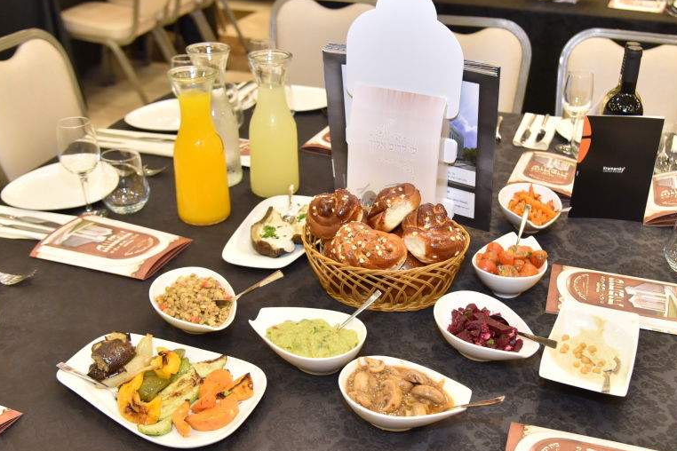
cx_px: 390
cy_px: 249
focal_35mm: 43
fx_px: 809
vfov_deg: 31.2
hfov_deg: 45.3
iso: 1600
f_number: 4
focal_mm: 32
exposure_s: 1/100
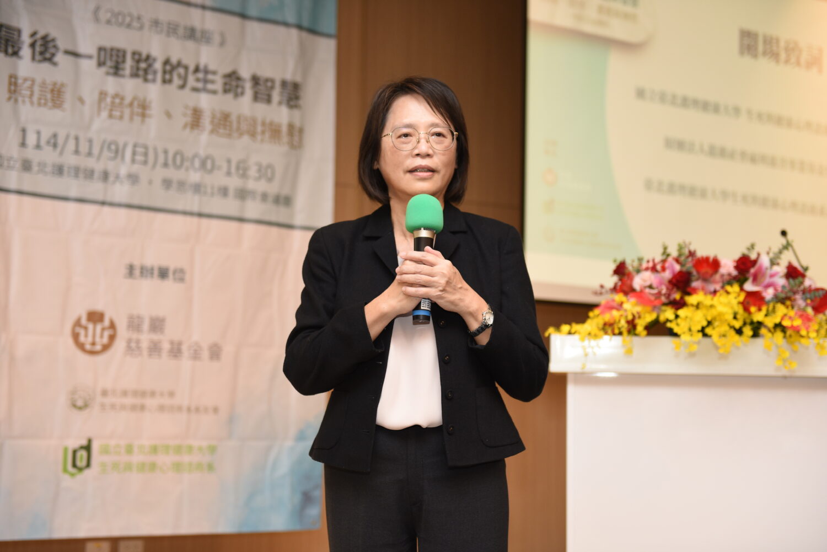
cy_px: 276
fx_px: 1287
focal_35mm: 56
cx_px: 414
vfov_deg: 24.2
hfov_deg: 35.6
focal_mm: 56
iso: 500
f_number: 2.8
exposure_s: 1/250
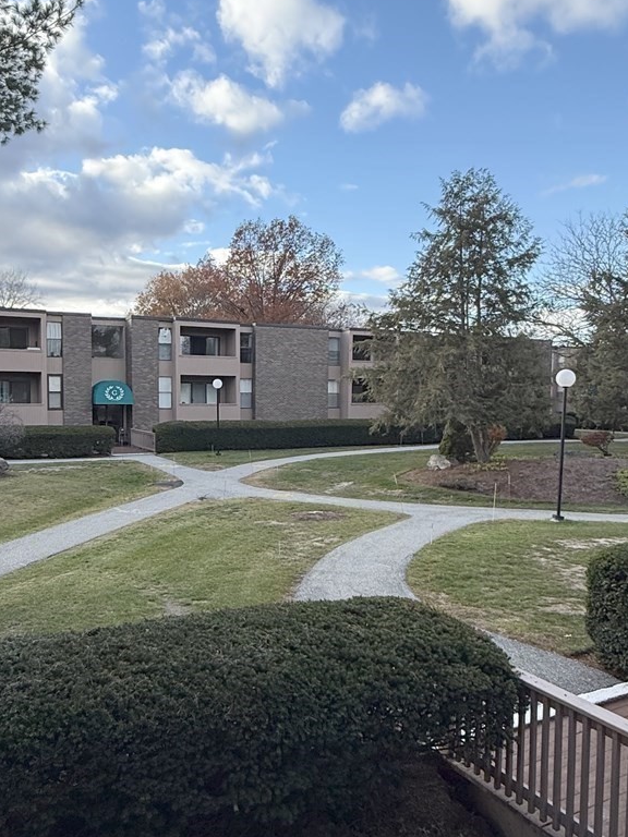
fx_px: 677
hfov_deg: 49.5
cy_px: 437
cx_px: 257
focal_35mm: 28
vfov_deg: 63.4
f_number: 2.2
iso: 50
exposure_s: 1/590
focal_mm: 2.22
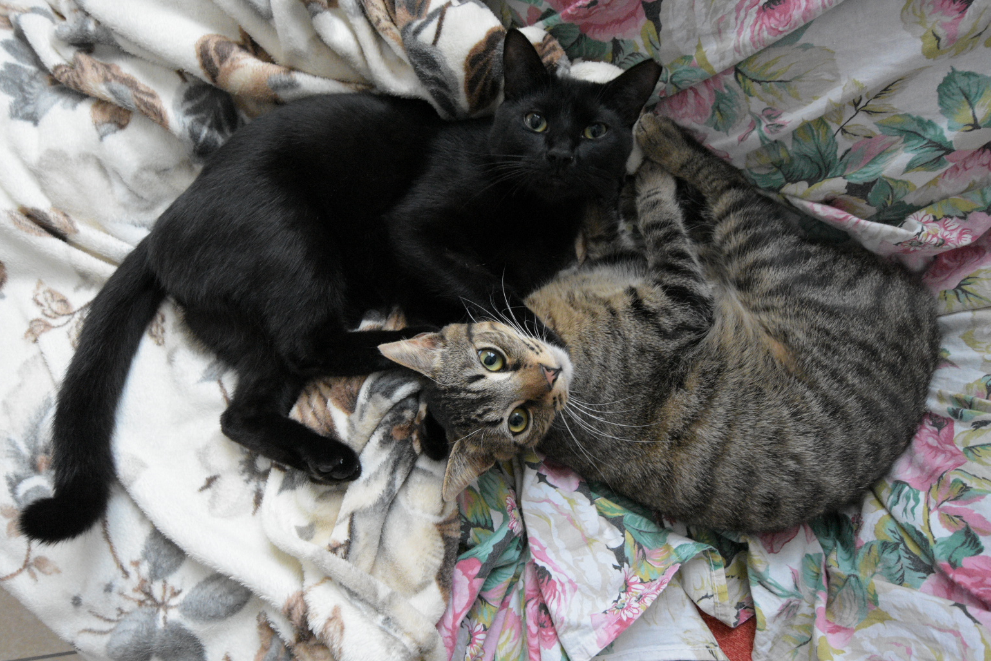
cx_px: 482
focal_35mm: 21
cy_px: 328
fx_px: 565
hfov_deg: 82.5
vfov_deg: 60.6
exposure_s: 1/25
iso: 5000
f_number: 5.6
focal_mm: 13
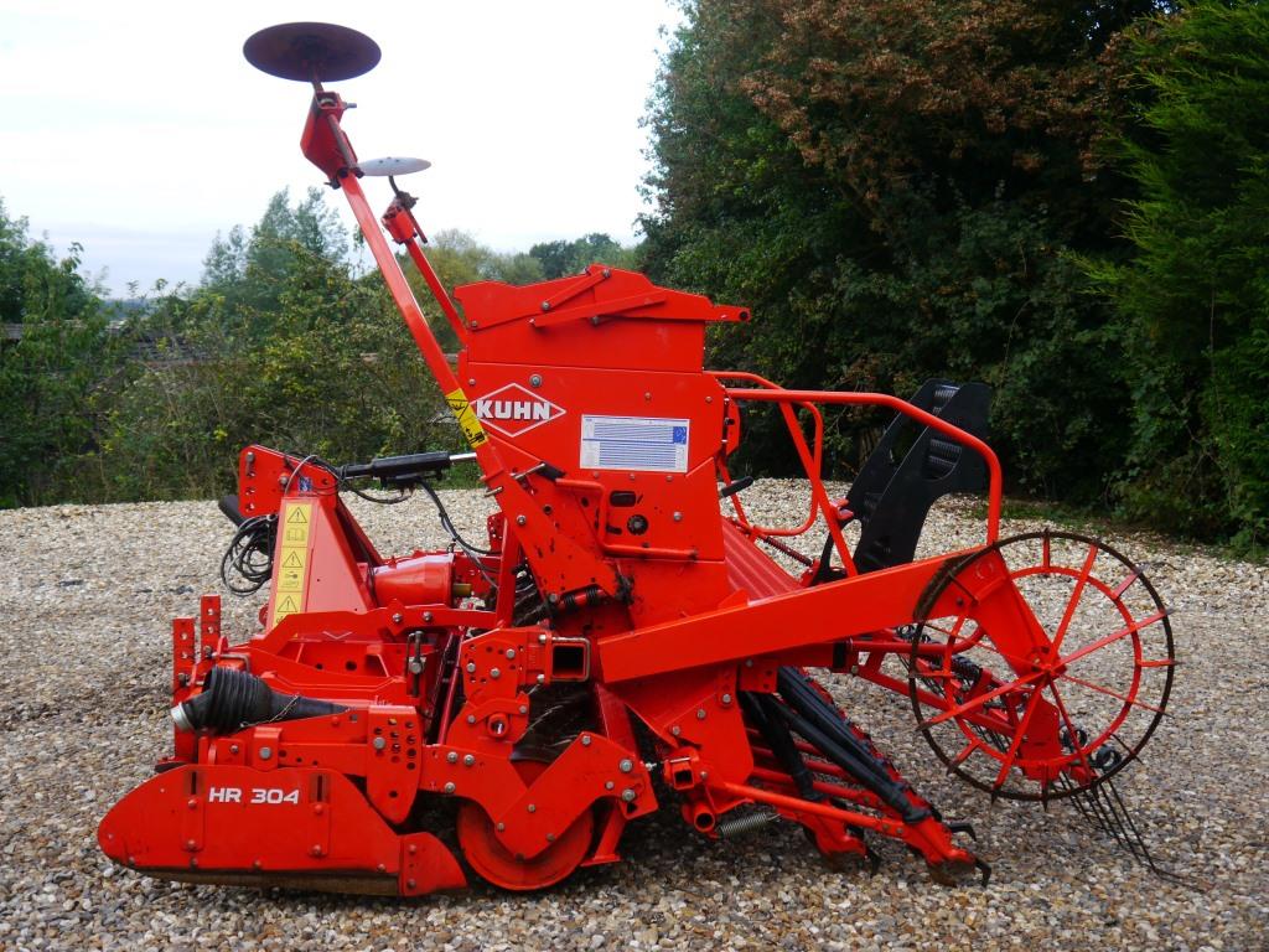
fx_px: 1393
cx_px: 634
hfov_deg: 49.0
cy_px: 476
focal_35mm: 38
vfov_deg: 37.7
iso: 160
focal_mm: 19
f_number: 5
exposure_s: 1/160
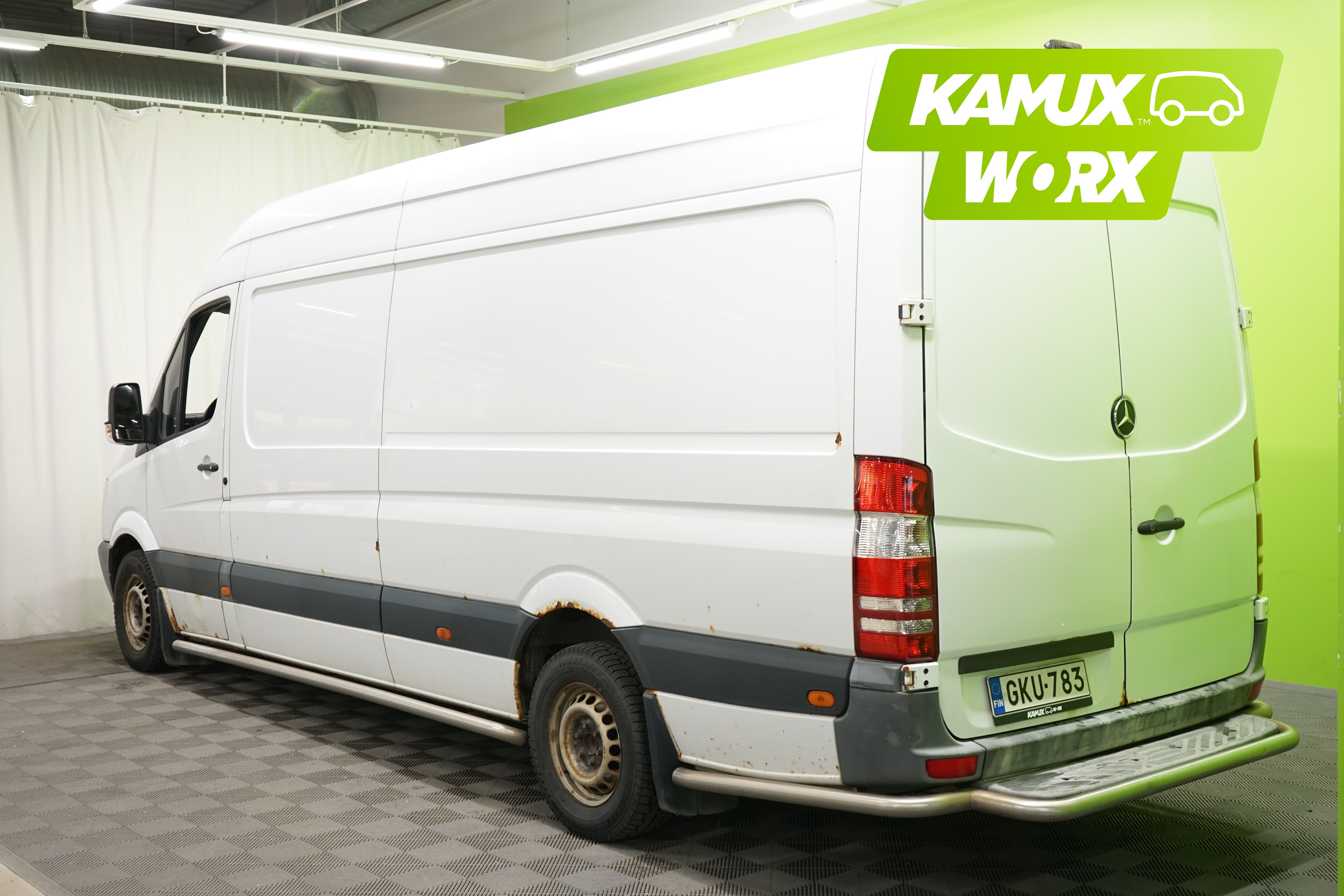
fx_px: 1493
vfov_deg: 33.4
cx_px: 672
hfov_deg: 48.5
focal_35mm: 40
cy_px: 448
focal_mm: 40
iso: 800
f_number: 5.6
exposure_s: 1/30
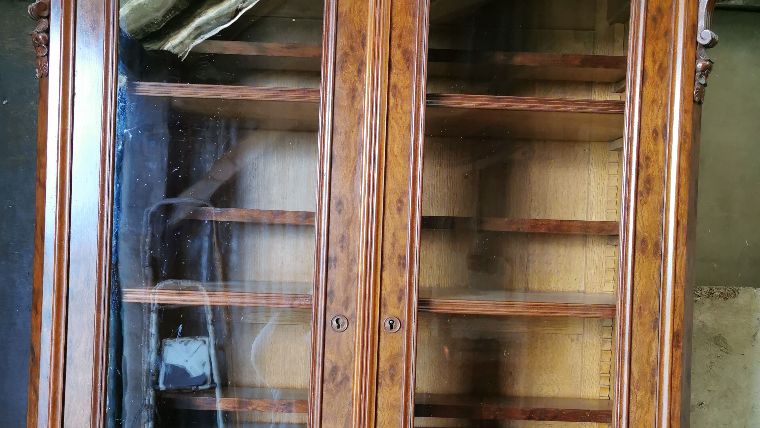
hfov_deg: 50.5
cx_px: 376
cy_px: 256
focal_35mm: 40
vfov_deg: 29.6
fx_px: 806
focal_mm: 5.56
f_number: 1.6
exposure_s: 1/100
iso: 200
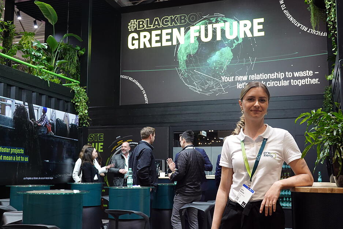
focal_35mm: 42
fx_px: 400
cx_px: 172
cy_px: 114
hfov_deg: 46.4
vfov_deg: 31.9
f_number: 4
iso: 800
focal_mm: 15.59
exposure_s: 1/60
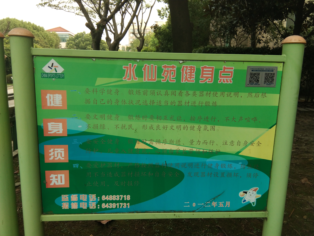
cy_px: 118
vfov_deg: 45.4
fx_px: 281
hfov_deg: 58.4
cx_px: 157
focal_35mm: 31
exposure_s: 1/100
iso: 50
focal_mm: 3.69
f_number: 2.2
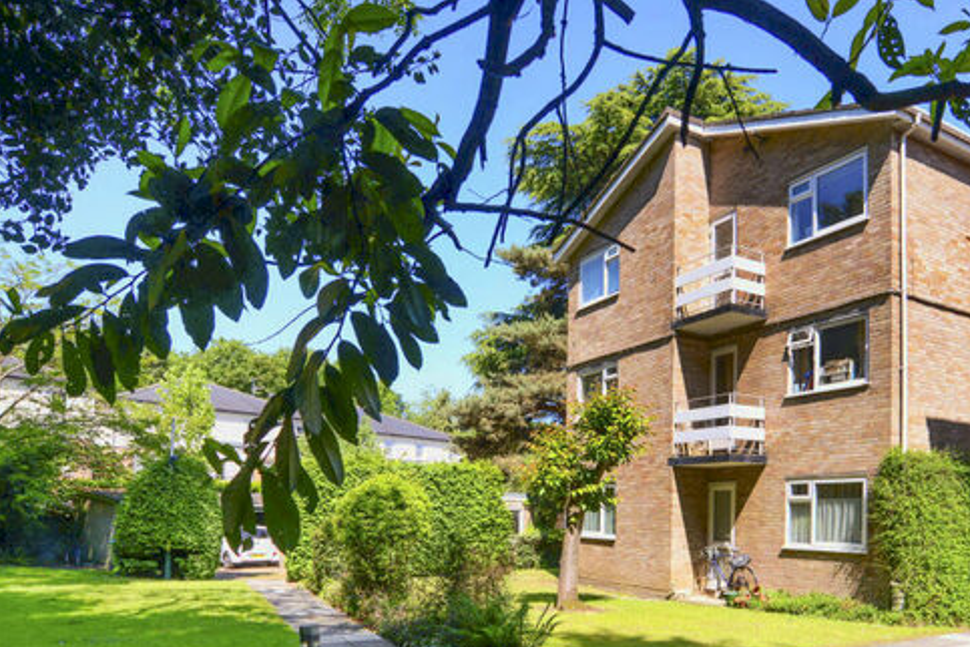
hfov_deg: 62.6
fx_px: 781
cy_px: 435
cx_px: 617
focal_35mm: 29
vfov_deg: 44.3
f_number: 9
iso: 500
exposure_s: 1/500
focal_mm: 20
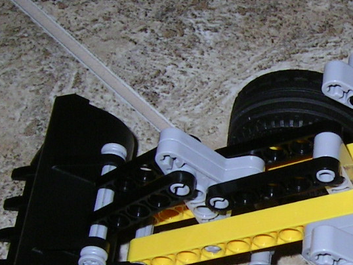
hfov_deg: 17.7
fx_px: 1092
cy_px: 216
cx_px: 400
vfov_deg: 13.8
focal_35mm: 107
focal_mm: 5.6
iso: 100
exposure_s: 1/30
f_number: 4.8
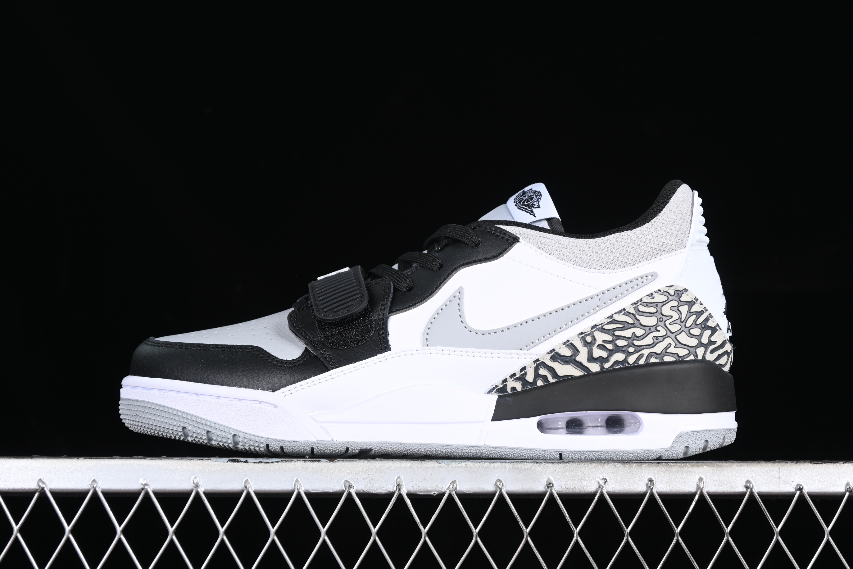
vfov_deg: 18.0
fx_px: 1801
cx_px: 431
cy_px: 287
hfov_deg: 26.6
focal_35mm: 76
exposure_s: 1/60
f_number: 6.3
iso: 160
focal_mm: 50
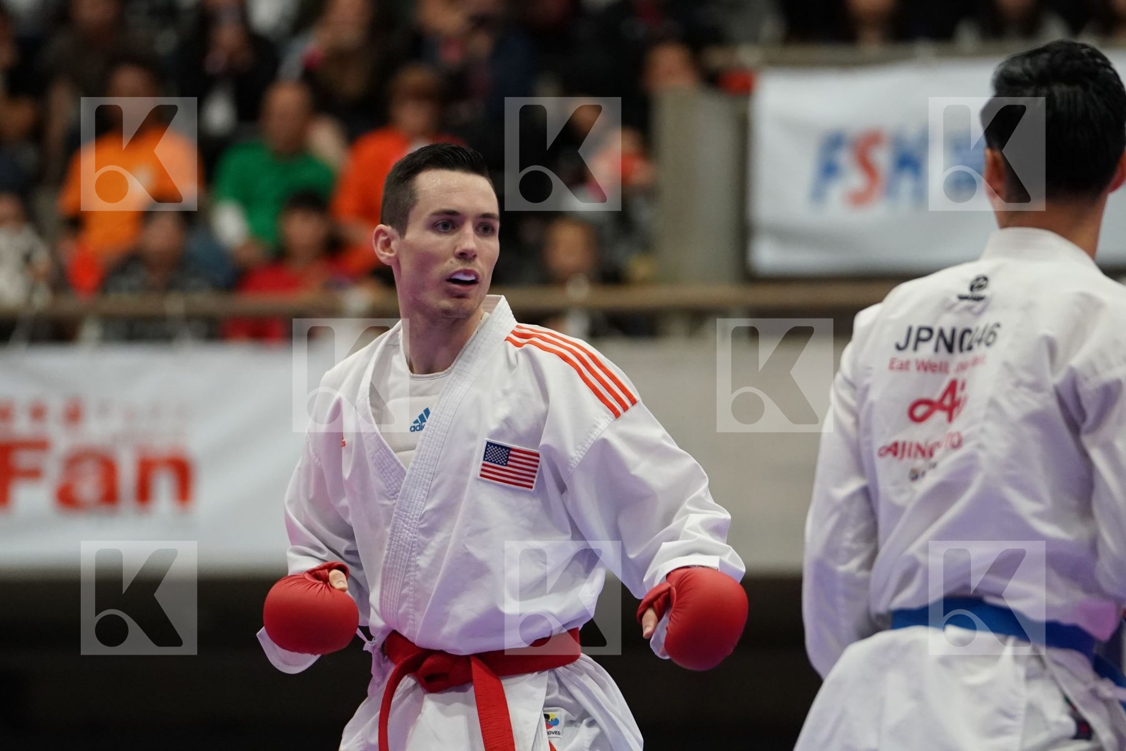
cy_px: 376
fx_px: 8351
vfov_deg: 5.1
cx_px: 563
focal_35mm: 267
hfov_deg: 7.7
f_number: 2.8
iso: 3200
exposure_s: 1/1000
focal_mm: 178
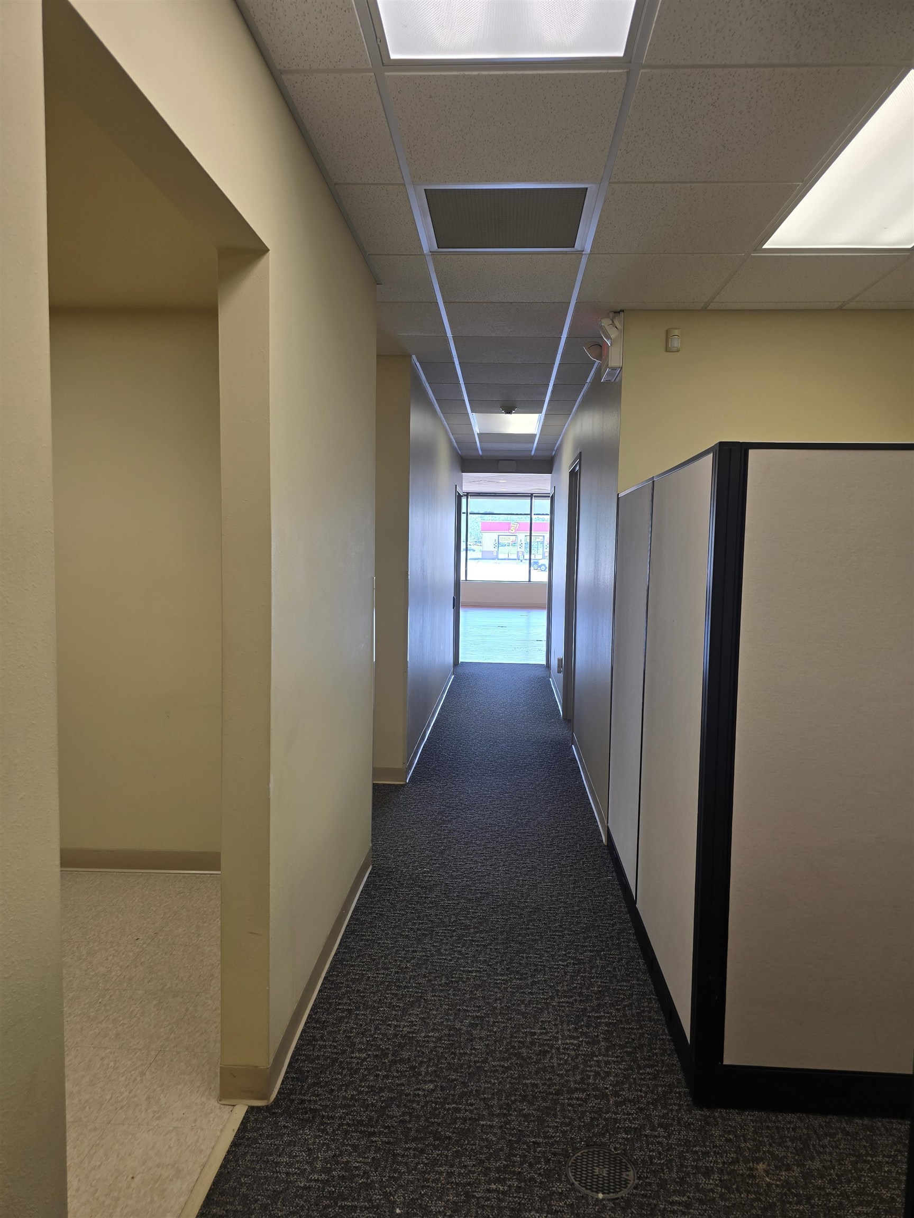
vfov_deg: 73.9
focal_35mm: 23
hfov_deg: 58.9
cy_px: 609
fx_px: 810
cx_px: 457
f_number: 1.7
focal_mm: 6.3
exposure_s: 1/120
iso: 50
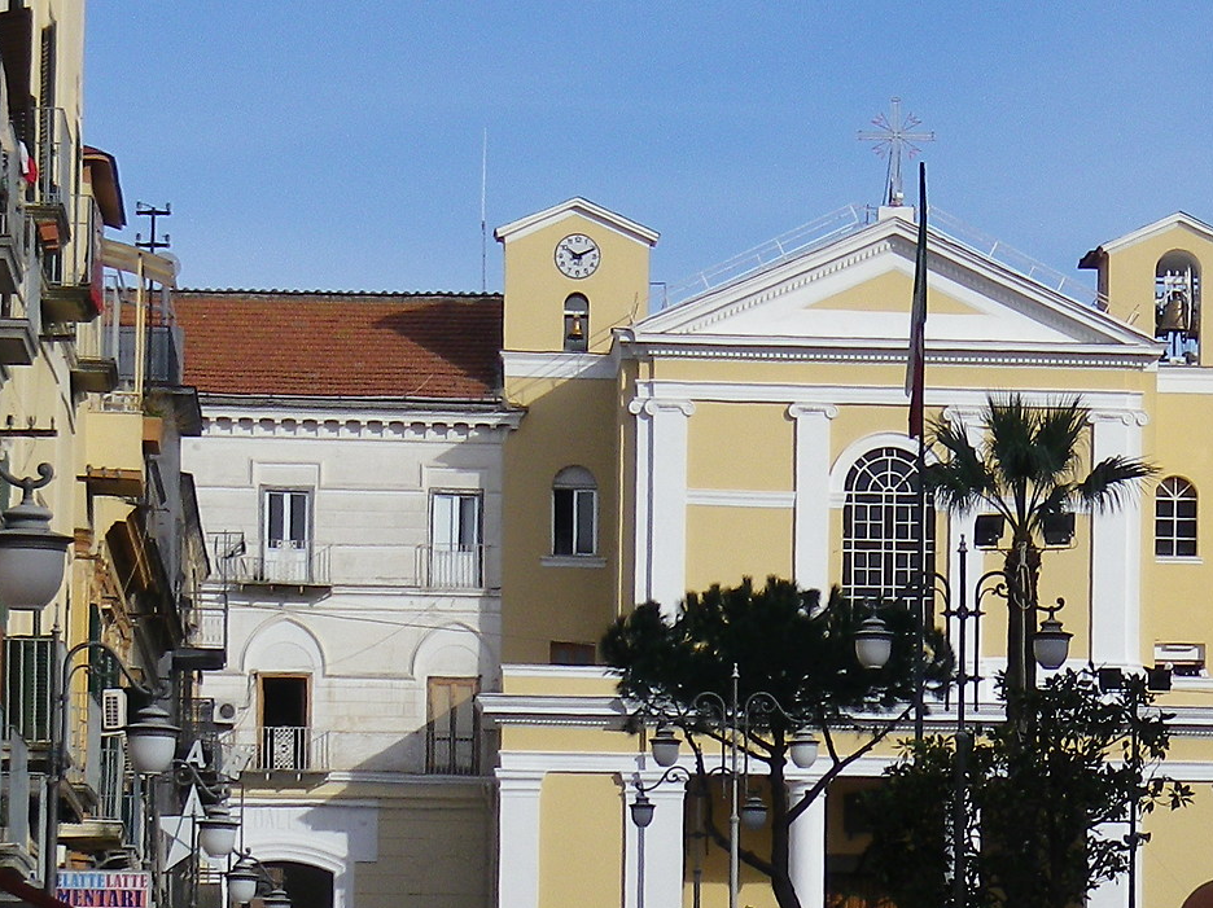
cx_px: 1383
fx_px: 7635
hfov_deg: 9.0
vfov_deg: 6.8
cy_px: 637
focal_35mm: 218
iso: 80
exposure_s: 1/400
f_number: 5.2
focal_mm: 14.9
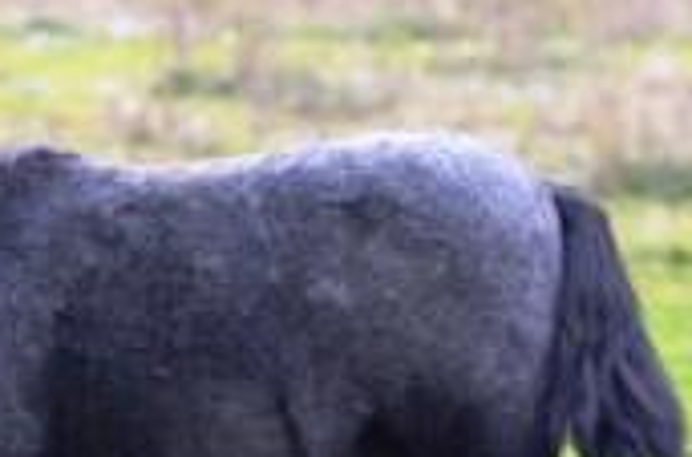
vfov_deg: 1.2
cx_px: 243
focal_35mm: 1180
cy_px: 431
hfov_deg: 1.8
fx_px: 22619
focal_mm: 300
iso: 1600
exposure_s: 1/125
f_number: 9
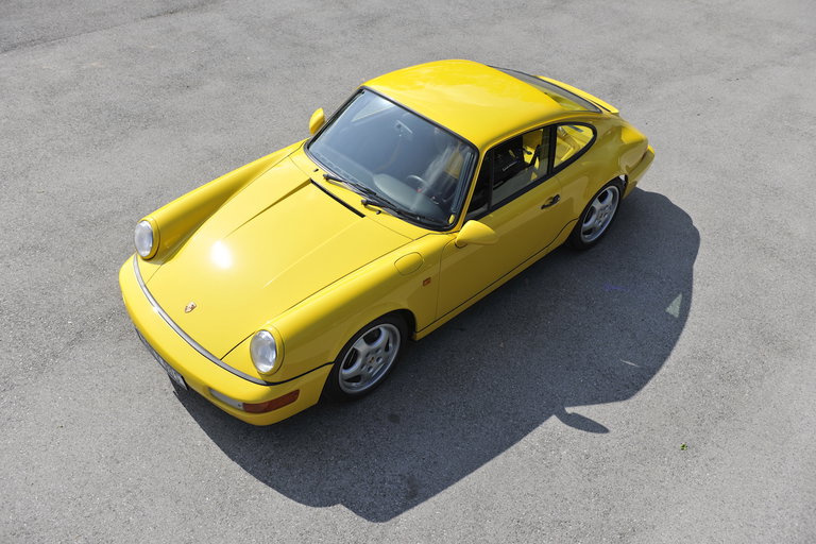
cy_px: 272
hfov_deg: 58.7
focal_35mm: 32
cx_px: 408
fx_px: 725
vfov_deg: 41.1
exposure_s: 1/800
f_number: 4.5
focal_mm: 32
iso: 100
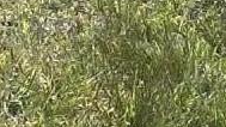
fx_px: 3312
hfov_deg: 3.9
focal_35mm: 553
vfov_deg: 2.2
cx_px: 35
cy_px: -224
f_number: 1.78
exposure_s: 1/2597
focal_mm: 6.86
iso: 64
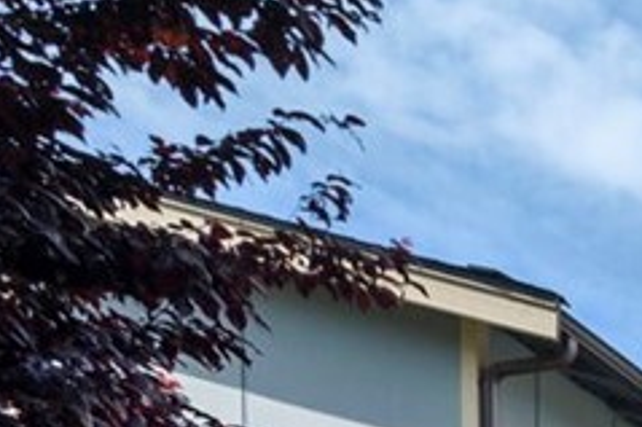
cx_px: 2252
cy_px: 1452
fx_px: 2281
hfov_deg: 9.4
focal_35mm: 128
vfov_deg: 8.3
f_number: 8
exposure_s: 1/80
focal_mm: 18
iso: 200
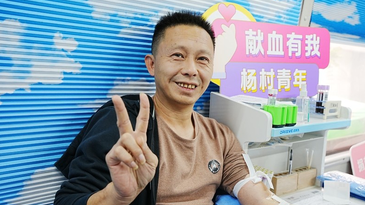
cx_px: 182
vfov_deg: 33.3
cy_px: 118
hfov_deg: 56.1
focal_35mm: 35
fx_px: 343
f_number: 4.5
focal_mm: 33.4
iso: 800
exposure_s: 1/80
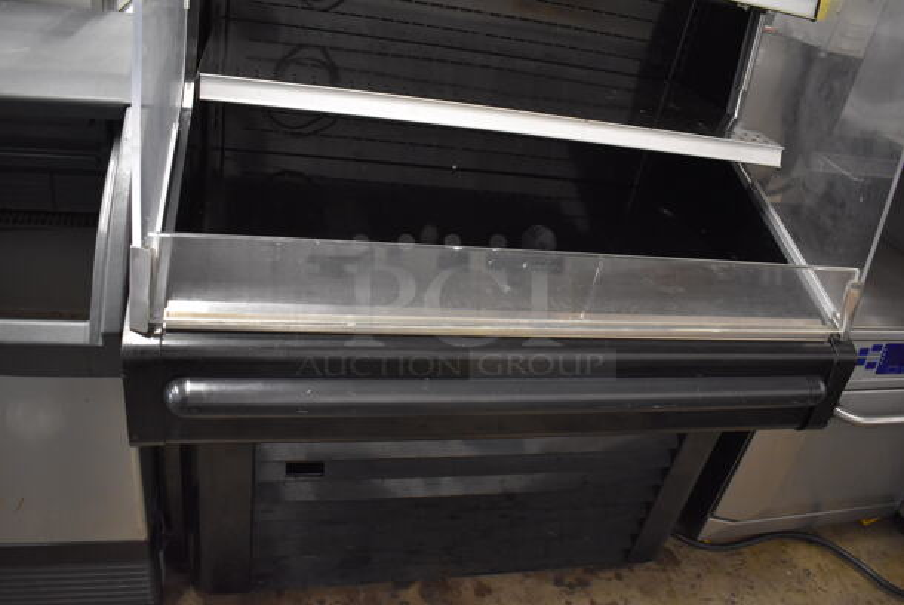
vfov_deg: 48.0
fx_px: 679
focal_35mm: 27
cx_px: 452
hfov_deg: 67.3
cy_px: 302
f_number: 3.5
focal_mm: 18
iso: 2800
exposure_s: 1/30
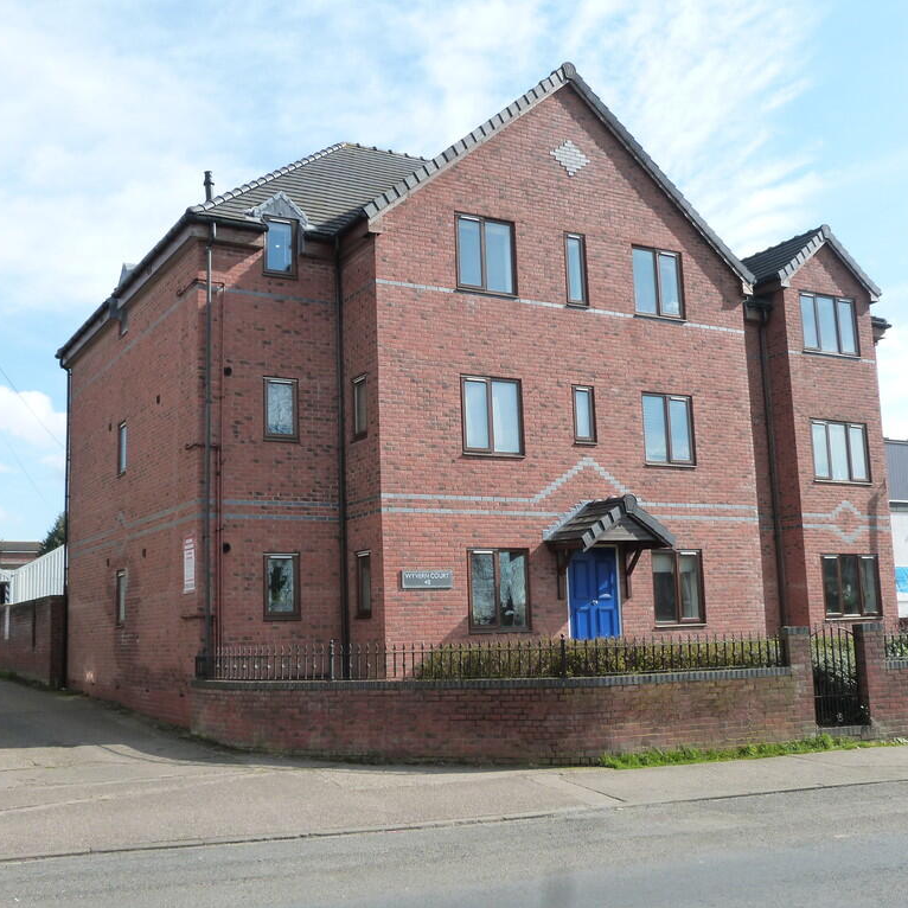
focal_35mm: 39
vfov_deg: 42.8
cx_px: 462
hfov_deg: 42.8
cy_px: 454
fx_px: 1157
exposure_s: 1/250
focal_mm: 5.8
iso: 160
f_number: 5.6
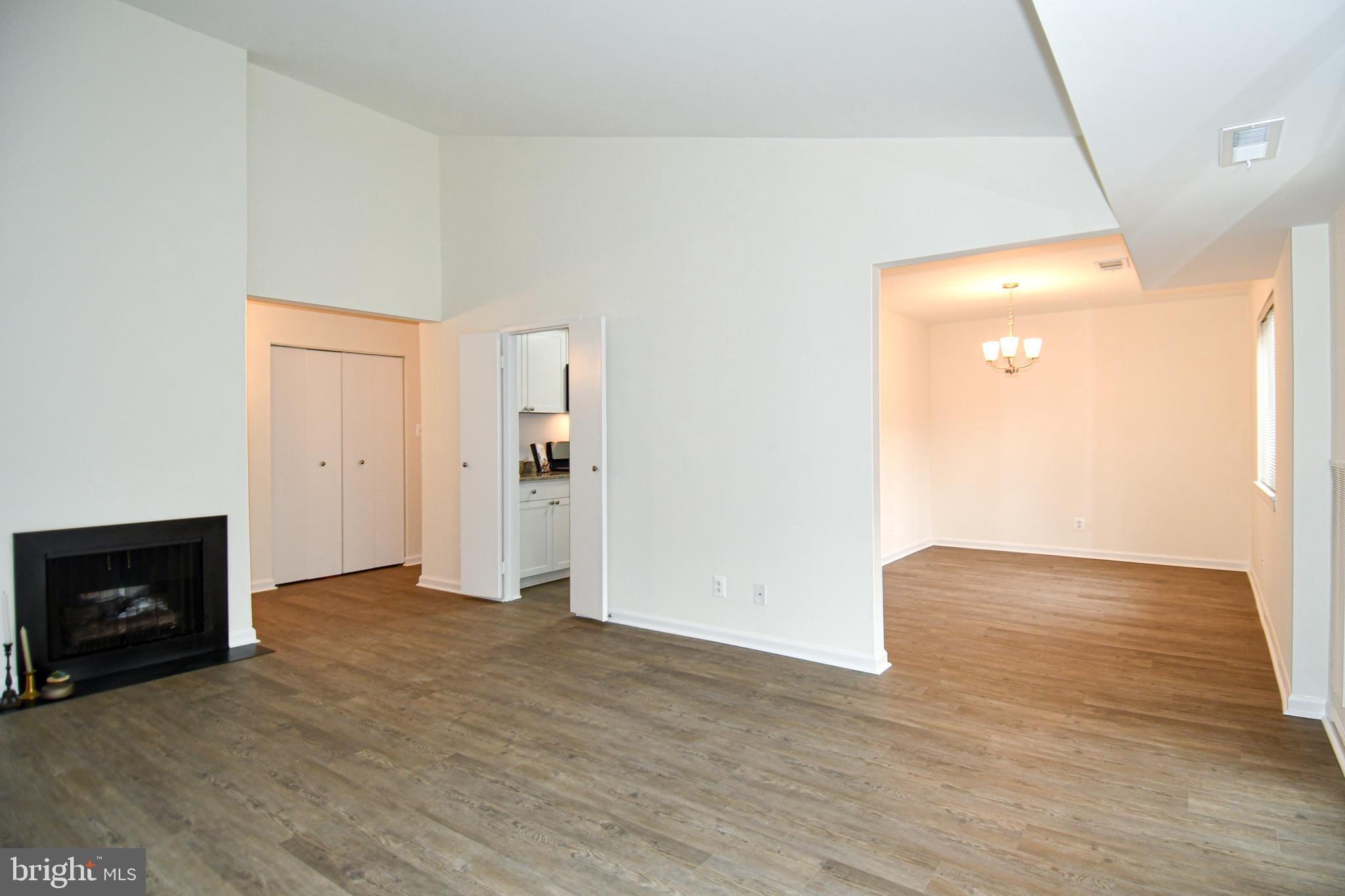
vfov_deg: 67.4
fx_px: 672
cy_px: 448
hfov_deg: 90.0
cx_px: 672
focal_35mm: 18
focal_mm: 12
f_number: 4
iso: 400
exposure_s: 1/60
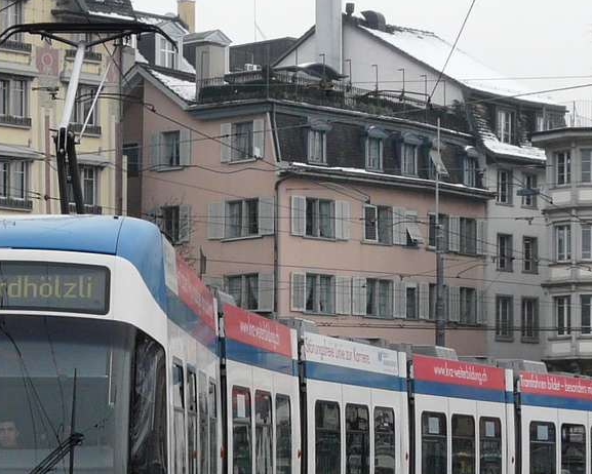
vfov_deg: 21.4
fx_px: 1244
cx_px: 258
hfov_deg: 26.7
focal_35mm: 71
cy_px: 359
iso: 100
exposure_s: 1/250
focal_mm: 6.8
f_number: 4.5
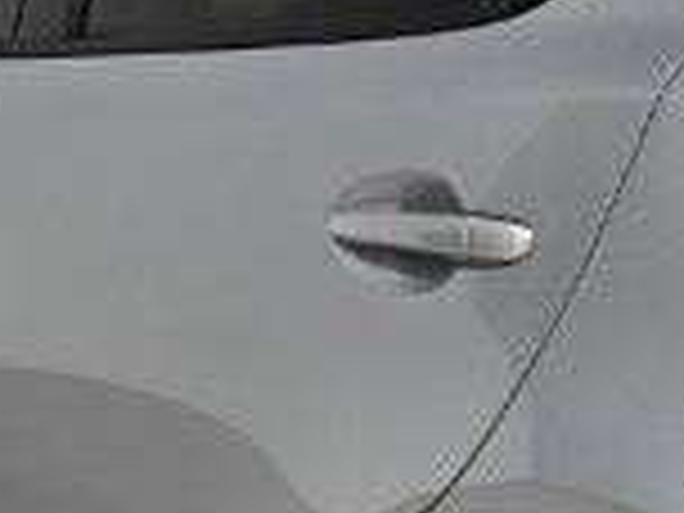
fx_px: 1917
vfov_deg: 15.0
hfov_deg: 19.6
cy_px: 482
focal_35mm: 97
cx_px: 684
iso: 80
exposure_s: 1/100
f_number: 1.7
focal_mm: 6.3
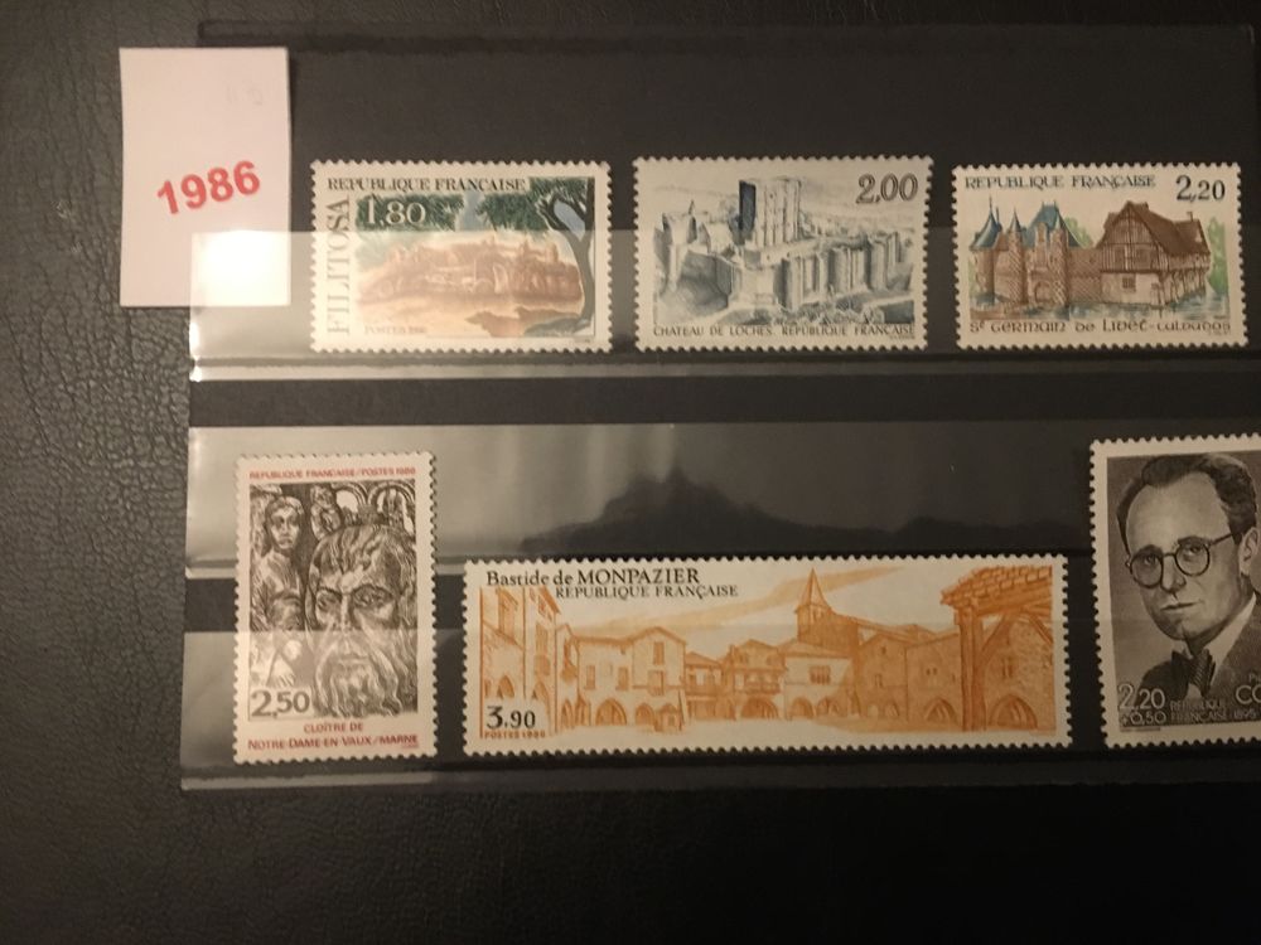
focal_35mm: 29
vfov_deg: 48.2
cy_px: 472
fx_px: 1056
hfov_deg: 61.7
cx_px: 630
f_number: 2.2
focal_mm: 4.15
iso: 500
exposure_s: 1/17
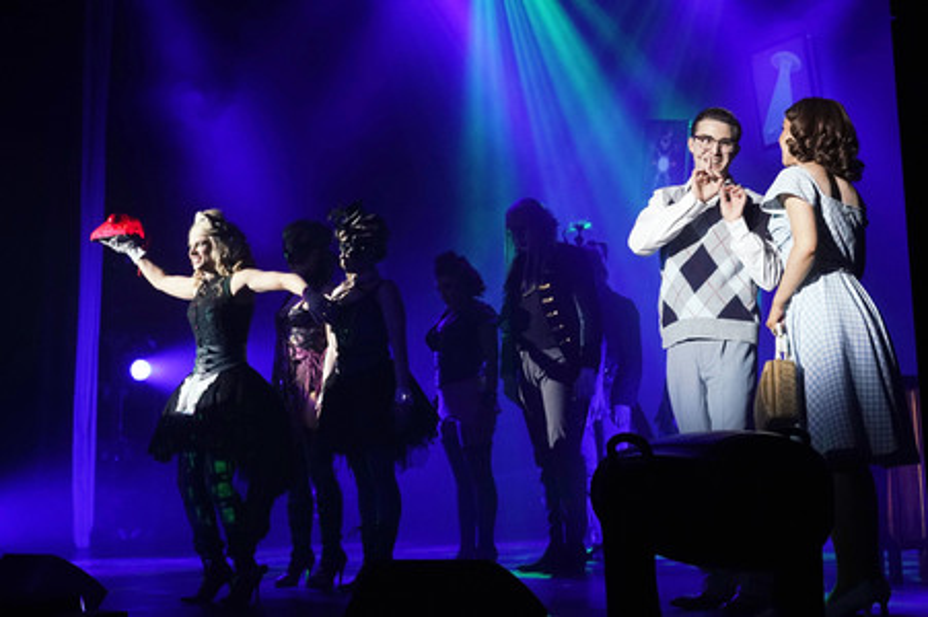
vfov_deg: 31.8
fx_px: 1082
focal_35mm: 42
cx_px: 464
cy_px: 308
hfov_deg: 46.4
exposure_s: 1/200
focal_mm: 42
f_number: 7.1
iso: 1600
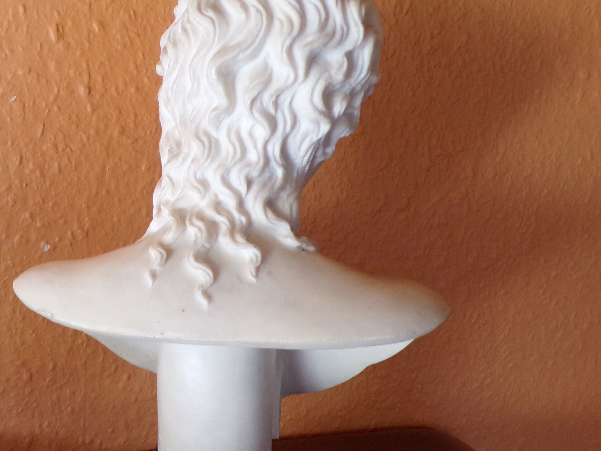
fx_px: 747
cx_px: 207
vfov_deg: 33.4
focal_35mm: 43
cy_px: 287
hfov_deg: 43.3
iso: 200
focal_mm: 4.3
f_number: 3
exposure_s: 1/20
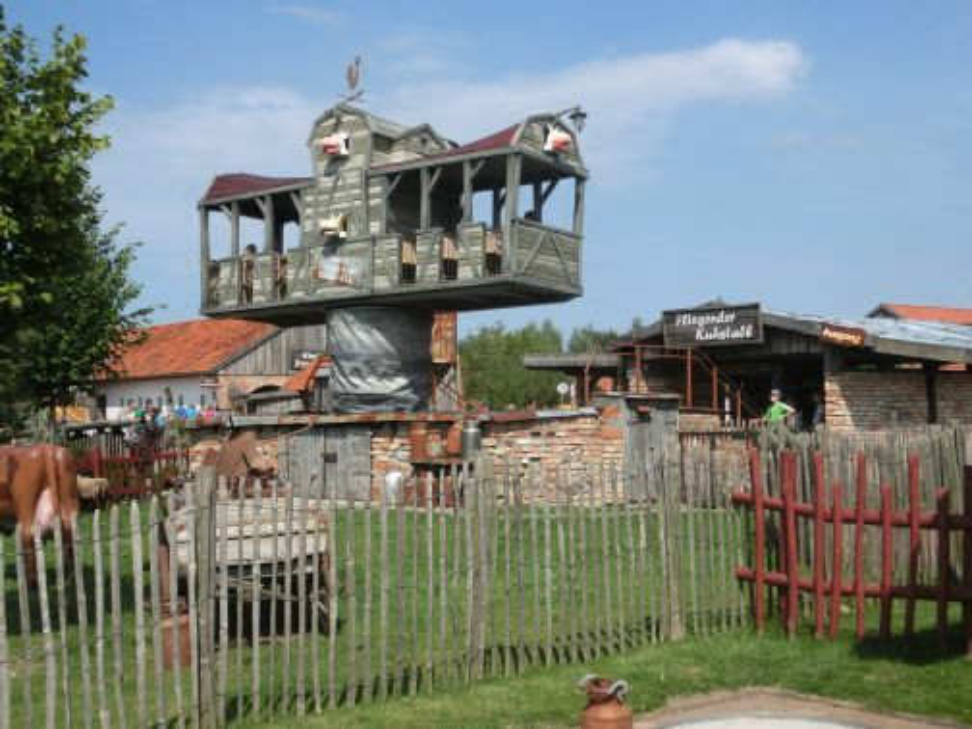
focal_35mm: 47
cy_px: 364
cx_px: 486
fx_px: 1320
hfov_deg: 40.4
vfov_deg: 30.9
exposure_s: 1/800
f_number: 4.2
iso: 80
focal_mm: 8.29
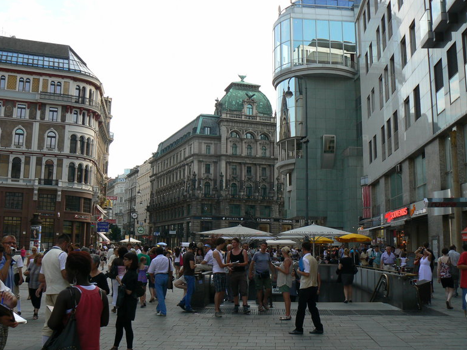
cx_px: 234
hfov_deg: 50.1
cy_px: 171
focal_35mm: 37
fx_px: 499
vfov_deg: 38.7
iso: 80
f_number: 4.5
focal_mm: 6
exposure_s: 1/125
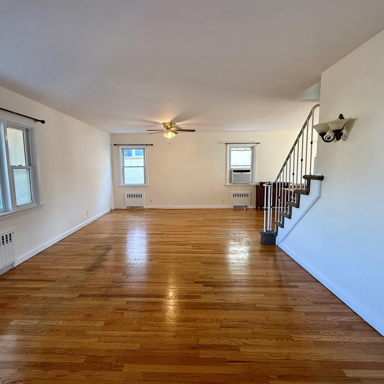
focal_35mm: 17
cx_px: 181
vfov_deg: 84.0
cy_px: 190
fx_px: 213
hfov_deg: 83.9
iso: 250
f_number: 2.2
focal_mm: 2.22
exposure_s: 1/120
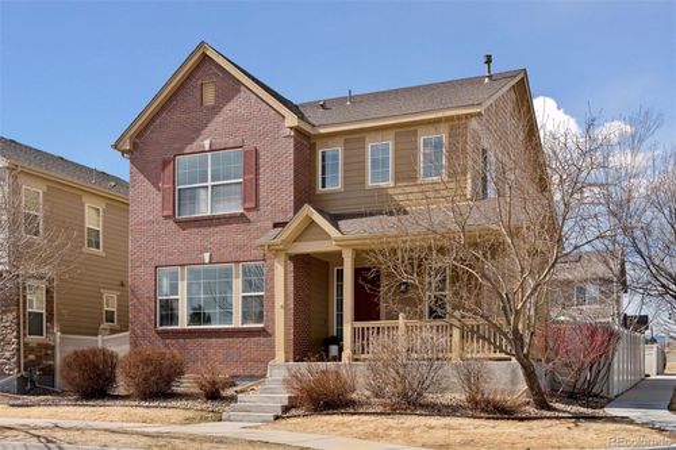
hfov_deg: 48.5
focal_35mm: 40
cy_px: 225
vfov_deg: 33.4
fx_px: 751
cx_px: 338
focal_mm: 40
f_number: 9
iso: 400
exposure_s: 1/1000
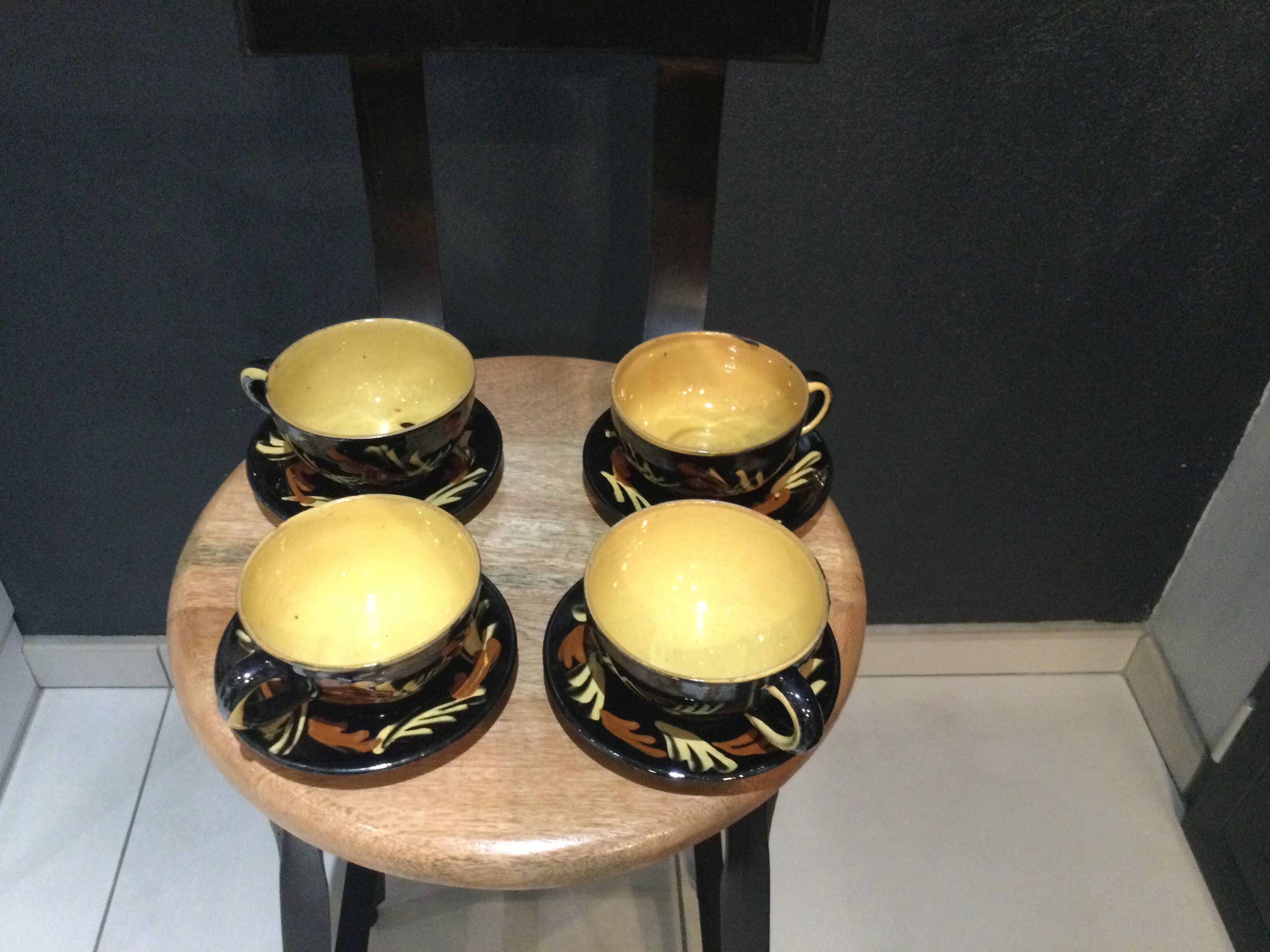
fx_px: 1137
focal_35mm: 31
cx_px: 635
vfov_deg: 45.4
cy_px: 476
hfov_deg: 58.4
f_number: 2.4
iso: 400
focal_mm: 3.3
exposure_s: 1/17
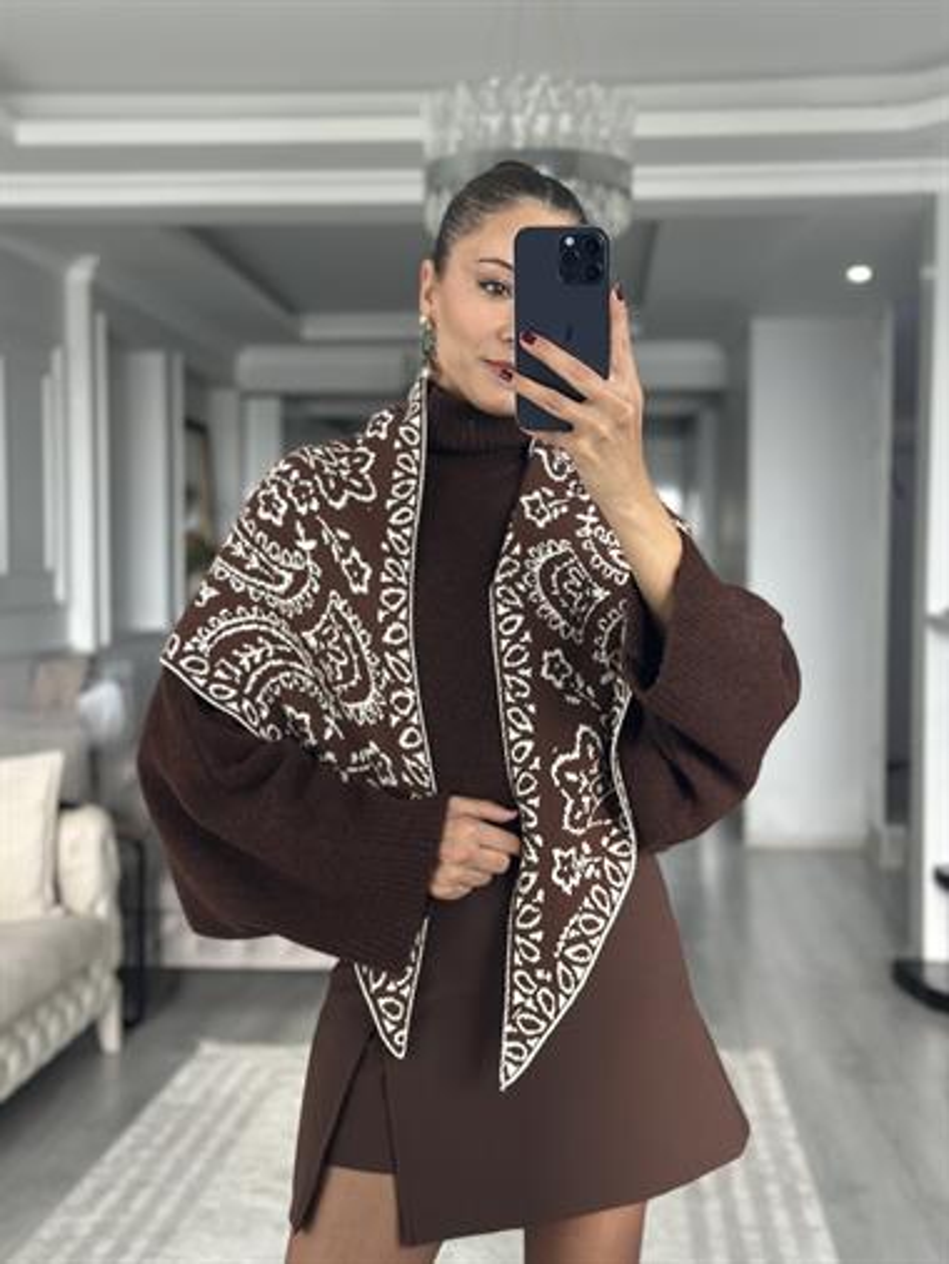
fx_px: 1753
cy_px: 632
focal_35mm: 48
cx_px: 474
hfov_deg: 30.3
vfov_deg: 39.6
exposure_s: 1/60
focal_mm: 6.86
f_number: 1.78
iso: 200
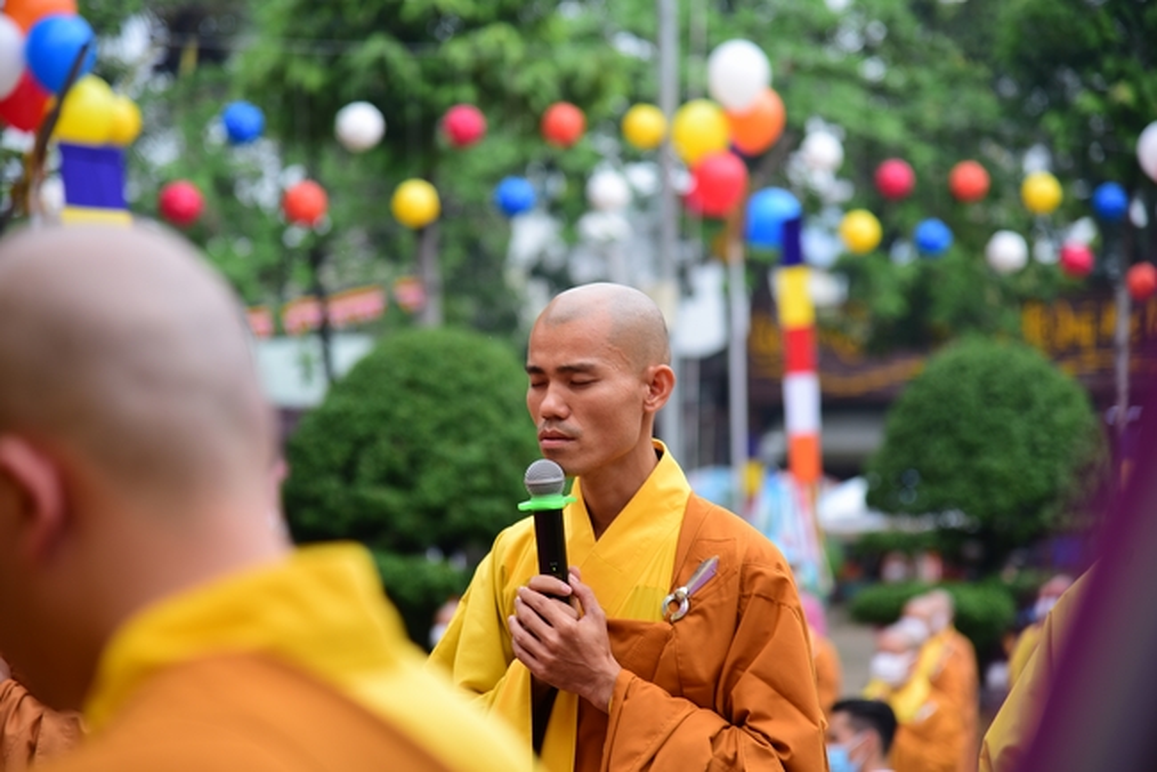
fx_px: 3858
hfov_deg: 17.1
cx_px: 578
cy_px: 386
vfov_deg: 11.4
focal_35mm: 120
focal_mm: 120
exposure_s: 1/100
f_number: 4
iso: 160
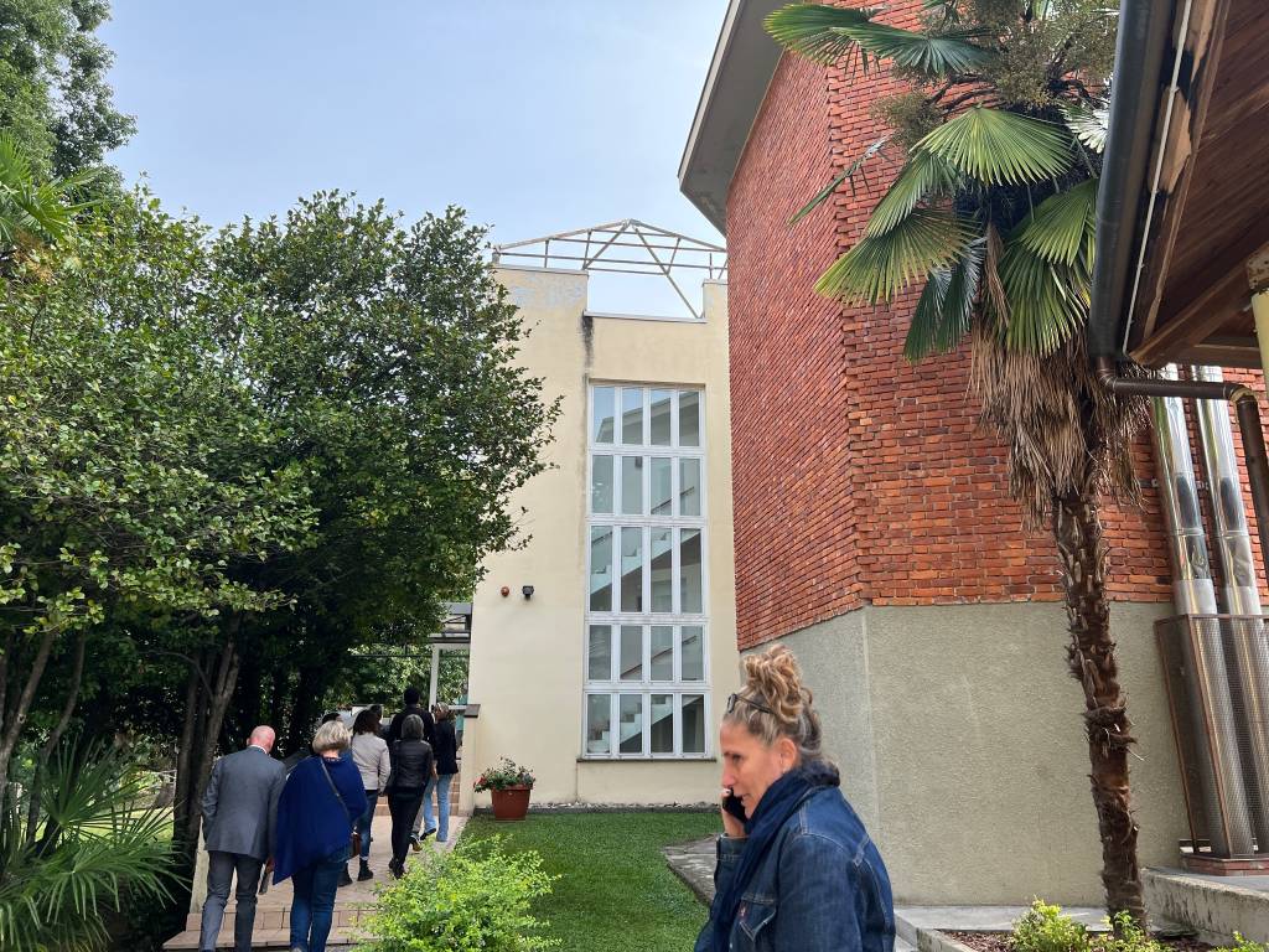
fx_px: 953
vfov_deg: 53.1
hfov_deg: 67.3
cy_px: 476
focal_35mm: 26
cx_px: 634
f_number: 1.5
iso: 50
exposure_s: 1/1511
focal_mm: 5.7
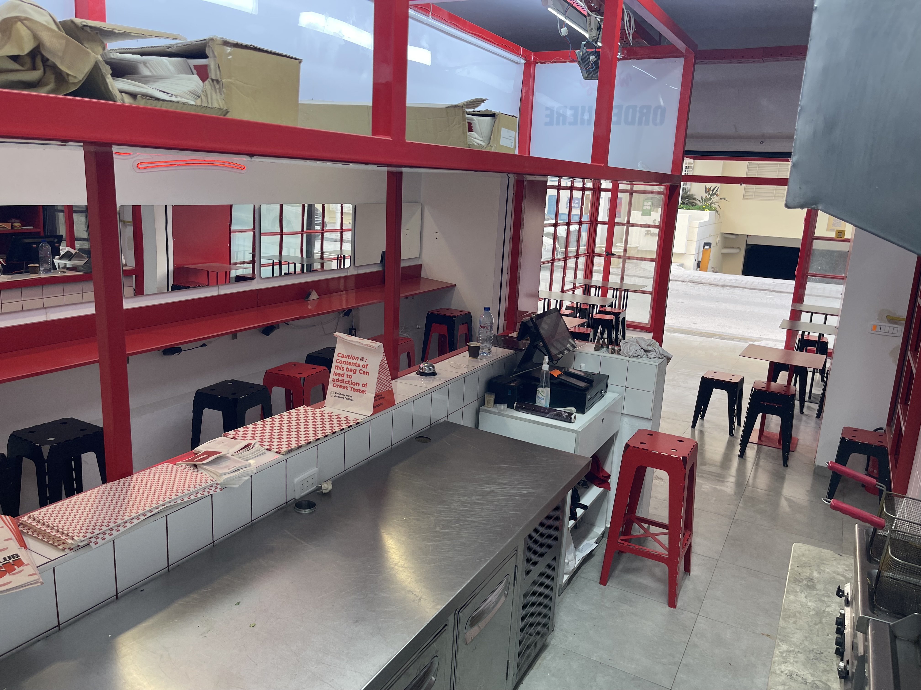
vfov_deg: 54.9
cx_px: 460
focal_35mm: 25
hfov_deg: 69.4
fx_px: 665
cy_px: 345
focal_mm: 5.1
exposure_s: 1/100
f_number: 1.6
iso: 40
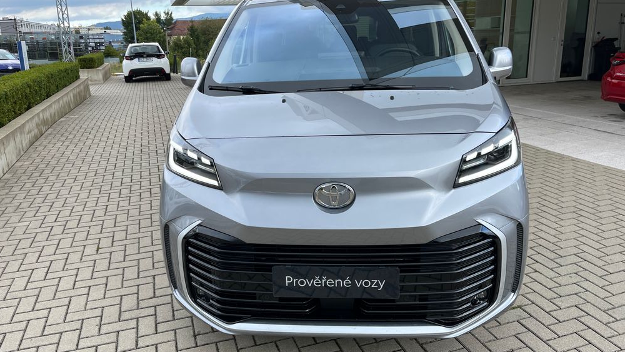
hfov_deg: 66.1
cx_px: 316
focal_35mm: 29
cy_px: 169
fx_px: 481
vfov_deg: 40.2
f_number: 1.6
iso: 50
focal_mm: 5.1
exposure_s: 1/891
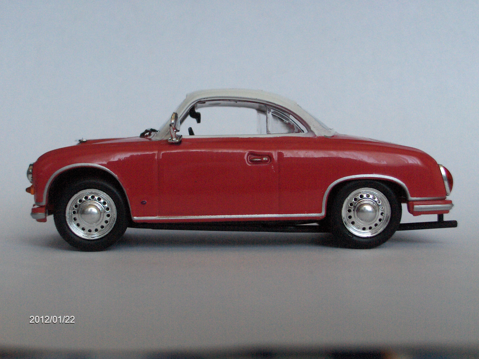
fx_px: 858
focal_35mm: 62
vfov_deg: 23.7
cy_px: 180
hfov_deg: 31.2
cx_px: 240
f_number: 3.5
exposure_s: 1/90.6
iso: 200
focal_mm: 10.19
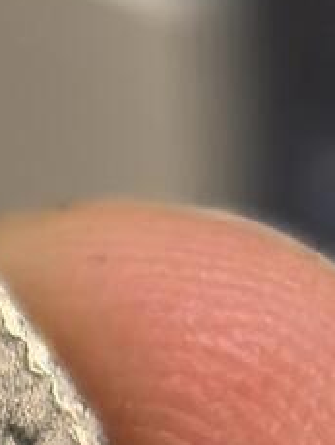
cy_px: 880
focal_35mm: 422
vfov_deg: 4.6
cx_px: -790
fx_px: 5435
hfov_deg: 3.4
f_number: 2
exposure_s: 1/100
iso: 160
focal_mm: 6.98
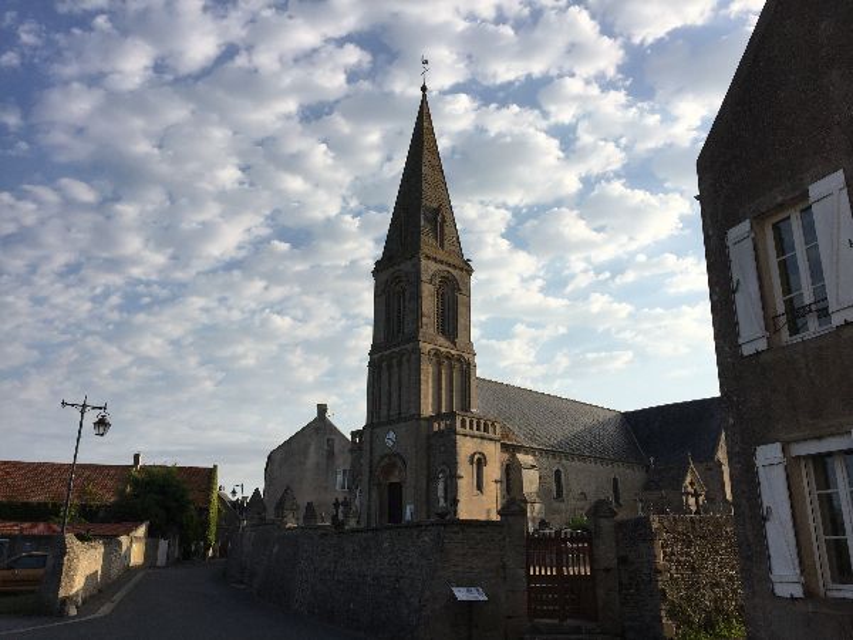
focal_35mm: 29
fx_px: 715
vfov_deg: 48.2
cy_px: 320
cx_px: 426
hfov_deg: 61.7
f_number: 2.2
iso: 32
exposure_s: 1/2475
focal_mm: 4.15
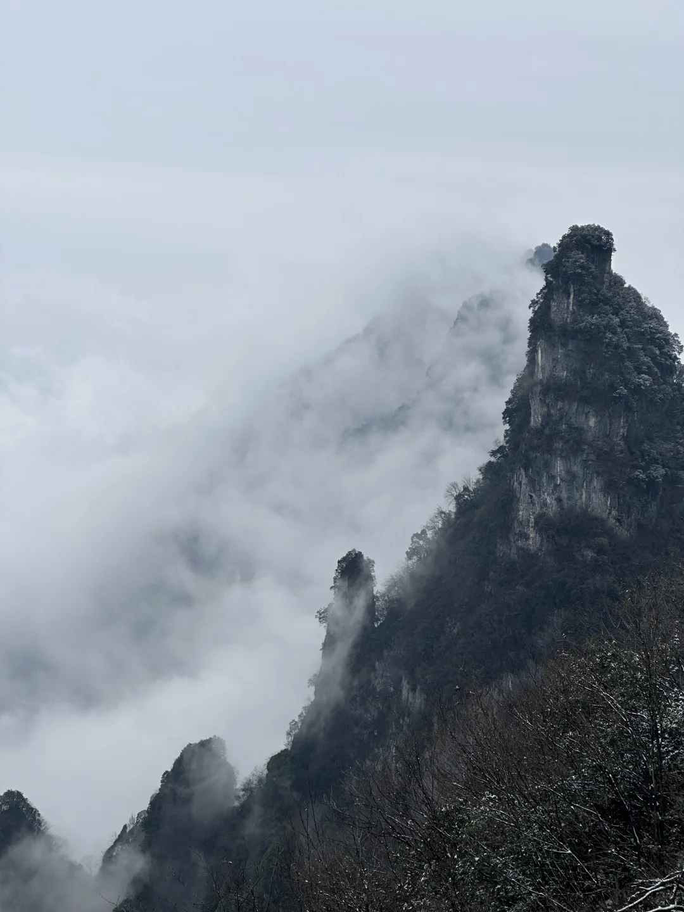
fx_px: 2029
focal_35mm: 77
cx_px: 342
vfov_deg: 25.3
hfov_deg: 19.1
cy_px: 456
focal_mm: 9
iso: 32
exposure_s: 1/649
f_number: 2.8
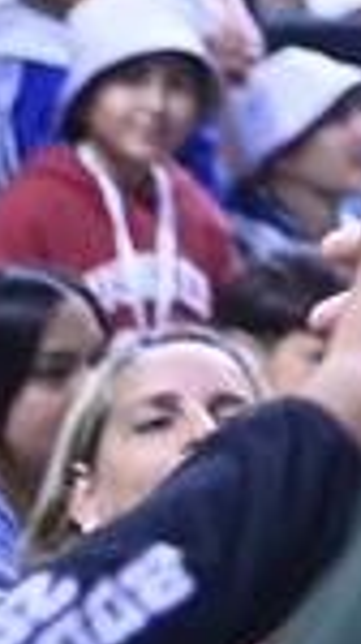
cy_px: 251
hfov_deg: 6.3
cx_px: 894
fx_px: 3108
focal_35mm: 182
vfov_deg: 11.8
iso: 1600
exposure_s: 1/320
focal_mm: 40
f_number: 3.2
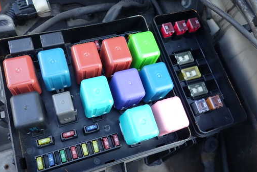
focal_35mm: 31
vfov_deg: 42.4
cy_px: 89
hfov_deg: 60.1
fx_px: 221
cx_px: 115
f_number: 2
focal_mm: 4.5
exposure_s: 1/125
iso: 160
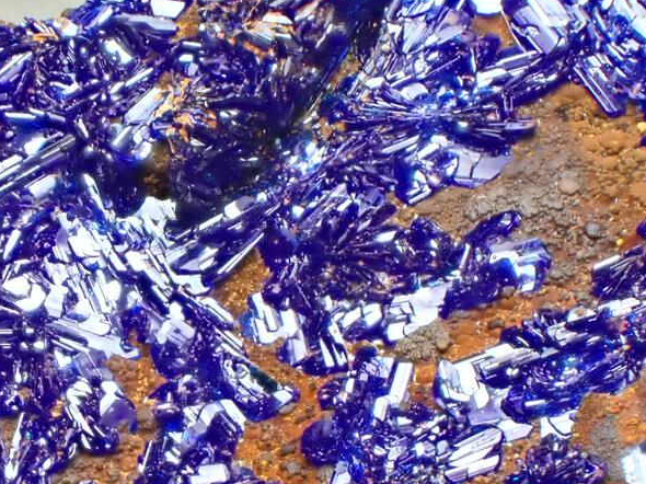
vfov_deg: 7.0
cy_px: 428
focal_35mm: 212
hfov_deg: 9.3
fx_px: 3955
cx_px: 147
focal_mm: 18
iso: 500
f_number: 6.3
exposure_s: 1/400
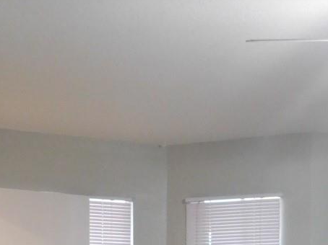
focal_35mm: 73
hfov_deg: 24.7
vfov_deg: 18.2
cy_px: 352
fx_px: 691
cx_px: 367
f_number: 3
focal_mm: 4
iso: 400
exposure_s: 1/25
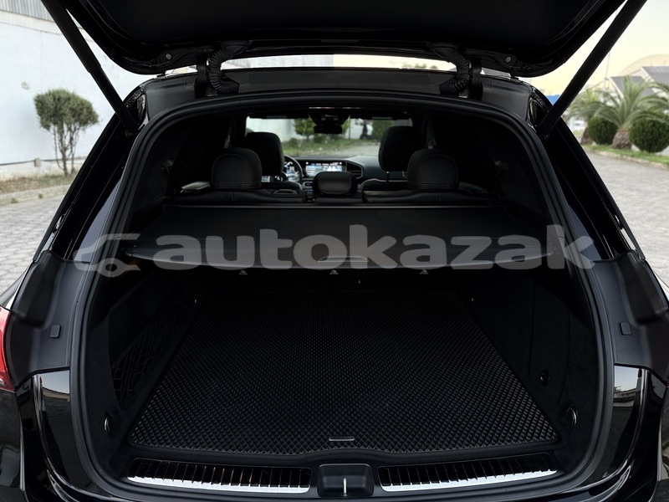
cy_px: 251
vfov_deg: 56.8
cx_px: 334
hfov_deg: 71.6
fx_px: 464
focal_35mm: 24
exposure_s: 1/299
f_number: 1.78
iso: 400
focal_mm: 6.76
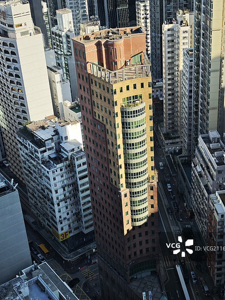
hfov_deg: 25.6
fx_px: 494
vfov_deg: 33.8
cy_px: 161
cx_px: 124
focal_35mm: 57
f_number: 1.44
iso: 50
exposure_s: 1/720
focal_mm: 6.68
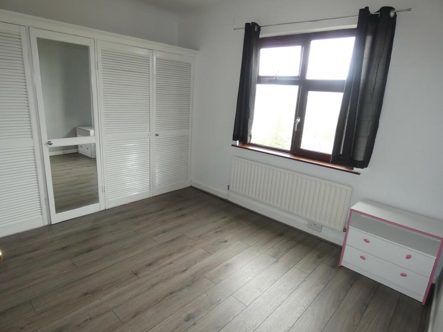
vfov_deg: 66.0
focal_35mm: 20
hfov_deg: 81.7
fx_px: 256
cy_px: 166
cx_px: 222
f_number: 2.8
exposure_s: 1/60
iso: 160
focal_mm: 3.6
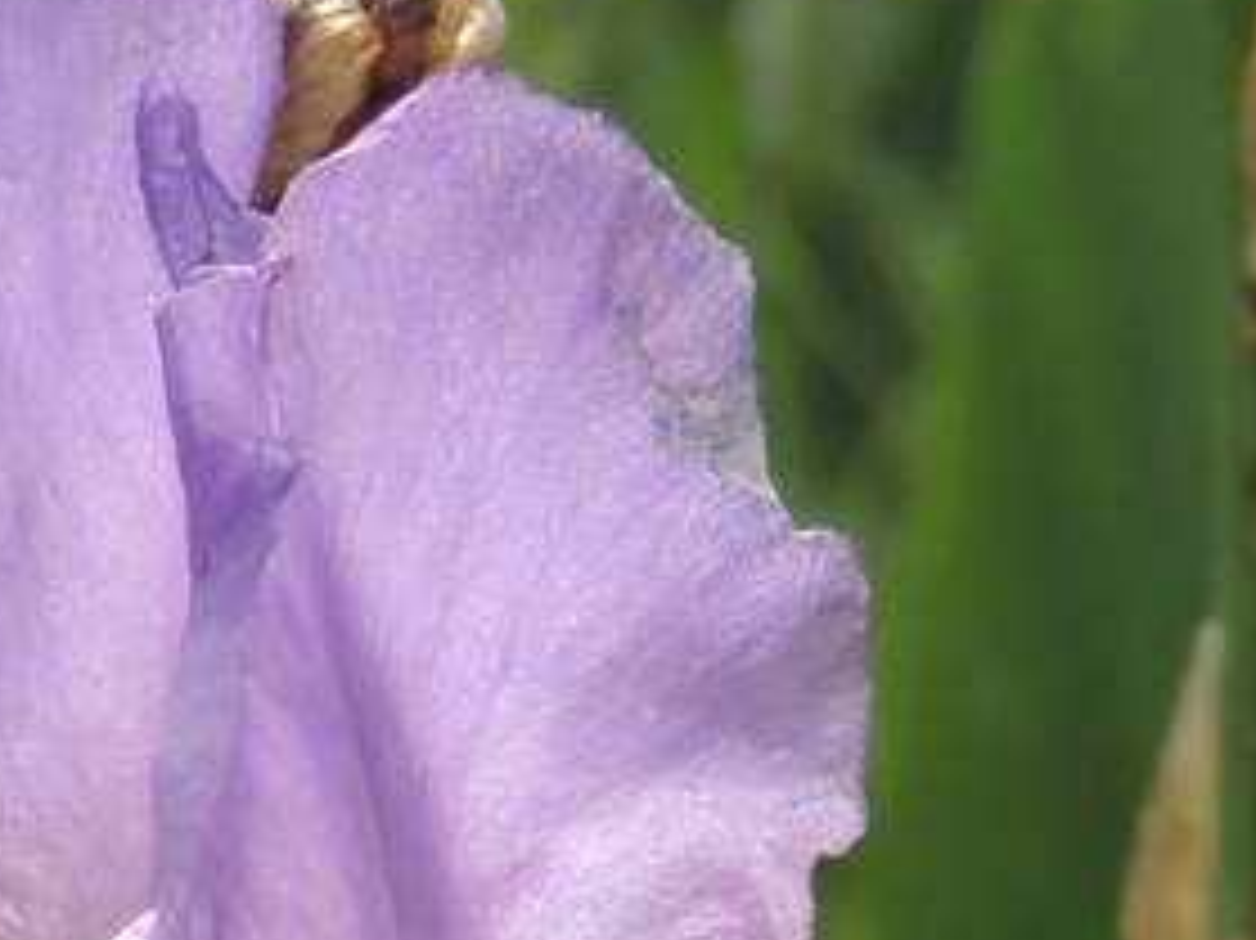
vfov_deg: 1.8
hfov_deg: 2.3
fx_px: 30755
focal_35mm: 848
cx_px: -720
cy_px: 724
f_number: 4.6
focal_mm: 33
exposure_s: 1/250
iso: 100
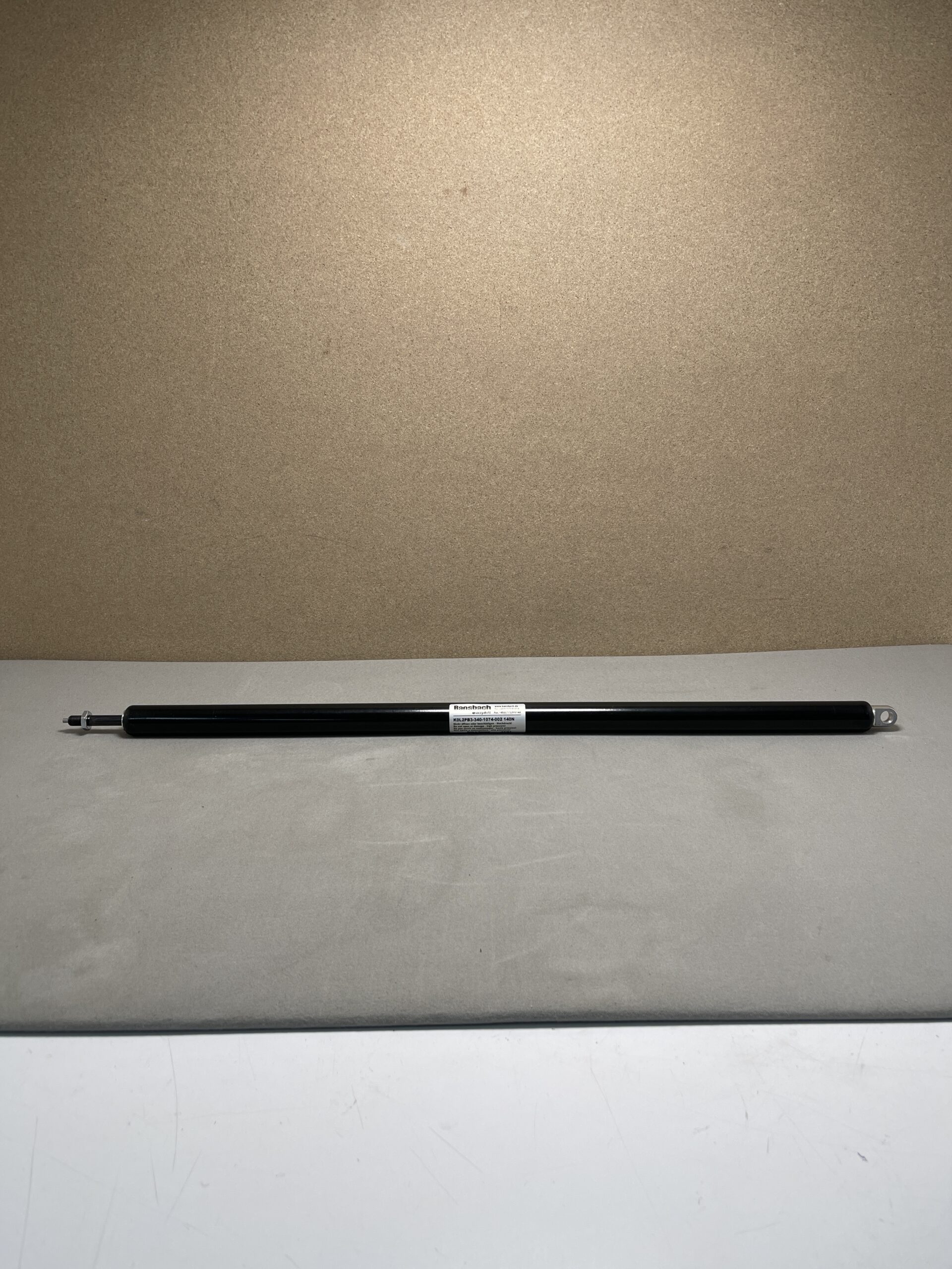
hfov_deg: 53.1
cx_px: 476
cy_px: 634
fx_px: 953
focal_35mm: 26
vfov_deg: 67.3
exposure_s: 1/114
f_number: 1.6
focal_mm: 5.1
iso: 32
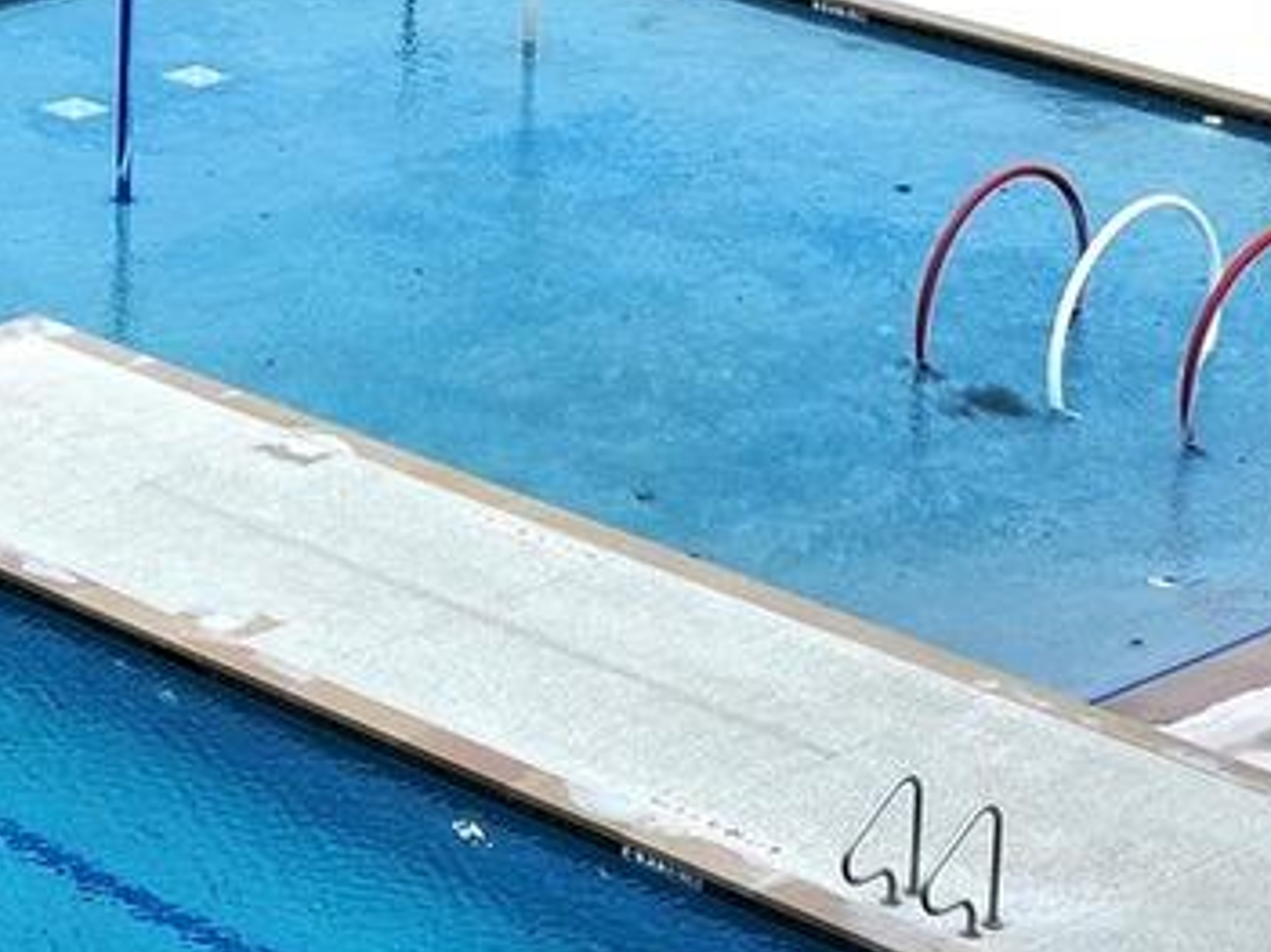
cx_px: -416
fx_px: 5139
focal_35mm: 140
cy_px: 34
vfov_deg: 10.5
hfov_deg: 13.5
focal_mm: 12.29
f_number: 2.8
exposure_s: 1/640
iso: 100
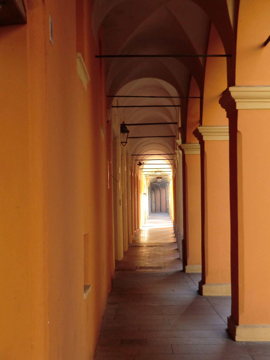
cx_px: 135
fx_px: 790
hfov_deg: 19.4
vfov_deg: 25.7
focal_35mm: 76
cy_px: 180
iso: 320
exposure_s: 1/80
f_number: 4.6
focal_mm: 13.6
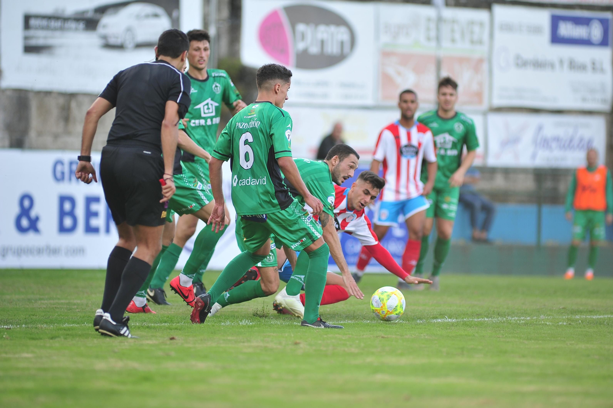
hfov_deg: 6.9
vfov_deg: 4.6
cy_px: 204
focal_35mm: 300
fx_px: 5105
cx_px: 306
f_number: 3.2
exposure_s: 1/800
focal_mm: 300
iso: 400
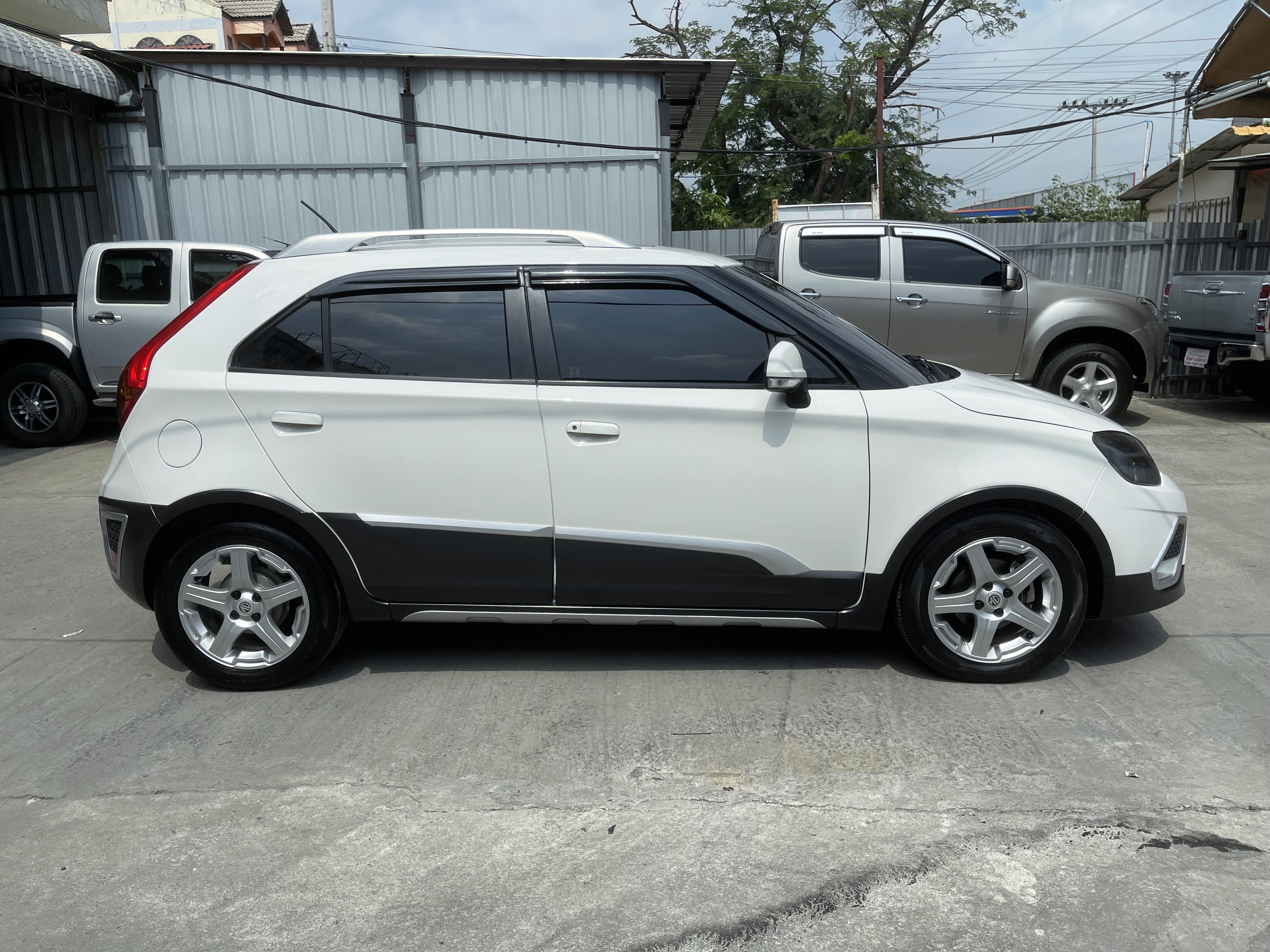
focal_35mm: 25
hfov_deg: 69.4
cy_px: 476
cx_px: 635
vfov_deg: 54.9
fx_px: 917
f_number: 1.6
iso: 32
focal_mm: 5.1
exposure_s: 1/6579
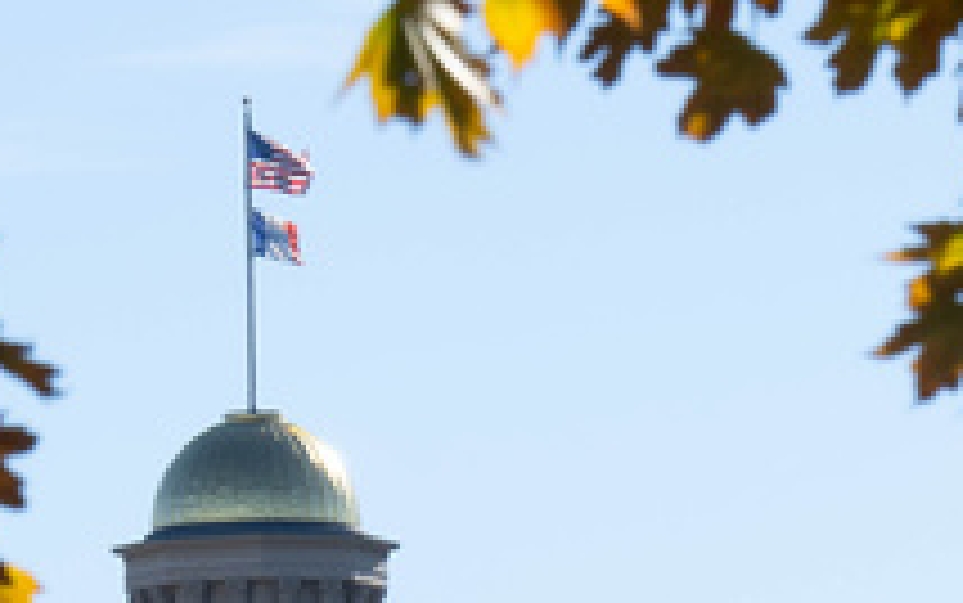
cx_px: 657
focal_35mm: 677
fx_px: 17777
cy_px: 522
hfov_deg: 3.1
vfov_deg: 1.9
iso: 250
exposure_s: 1/100
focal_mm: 185
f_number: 22
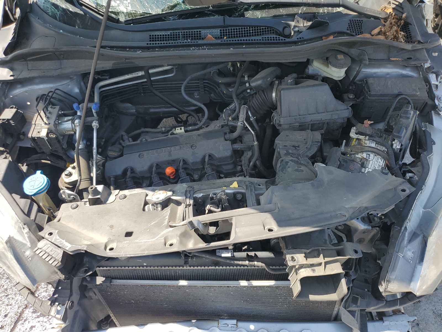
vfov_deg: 53.1
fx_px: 332
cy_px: 166
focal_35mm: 26
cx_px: 221
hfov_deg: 67.3
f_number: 1.5
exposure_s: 1/1000
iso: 50
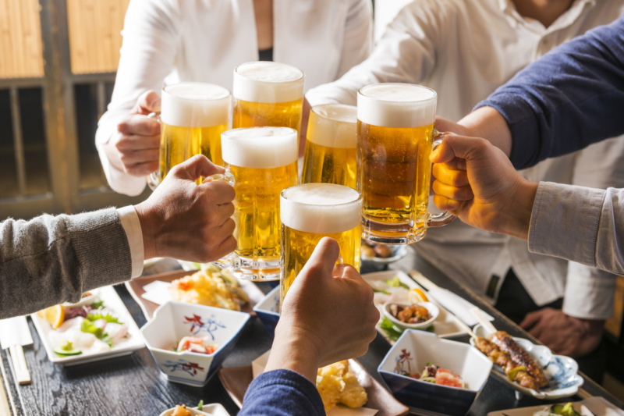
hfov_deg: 35.6
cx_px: 312
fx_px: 970
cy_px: 208
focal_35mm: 56
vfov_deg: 24.2
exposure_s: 1/125
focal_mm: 56
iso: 100
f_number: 5.6
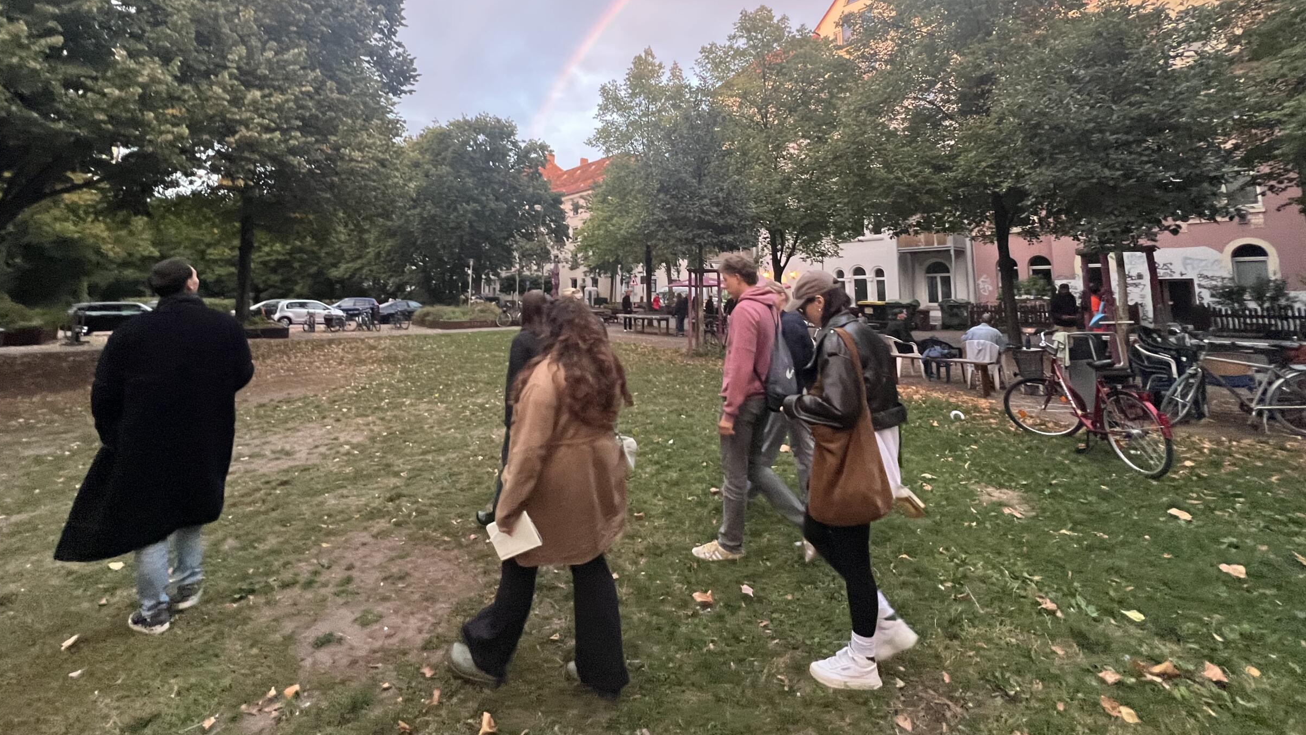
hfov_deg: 103.0
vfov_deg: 67.7
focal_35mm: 15
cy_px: 221
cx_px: 641
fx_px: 519
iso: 250
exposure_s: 1/60
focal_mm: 1.57
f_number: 1.8
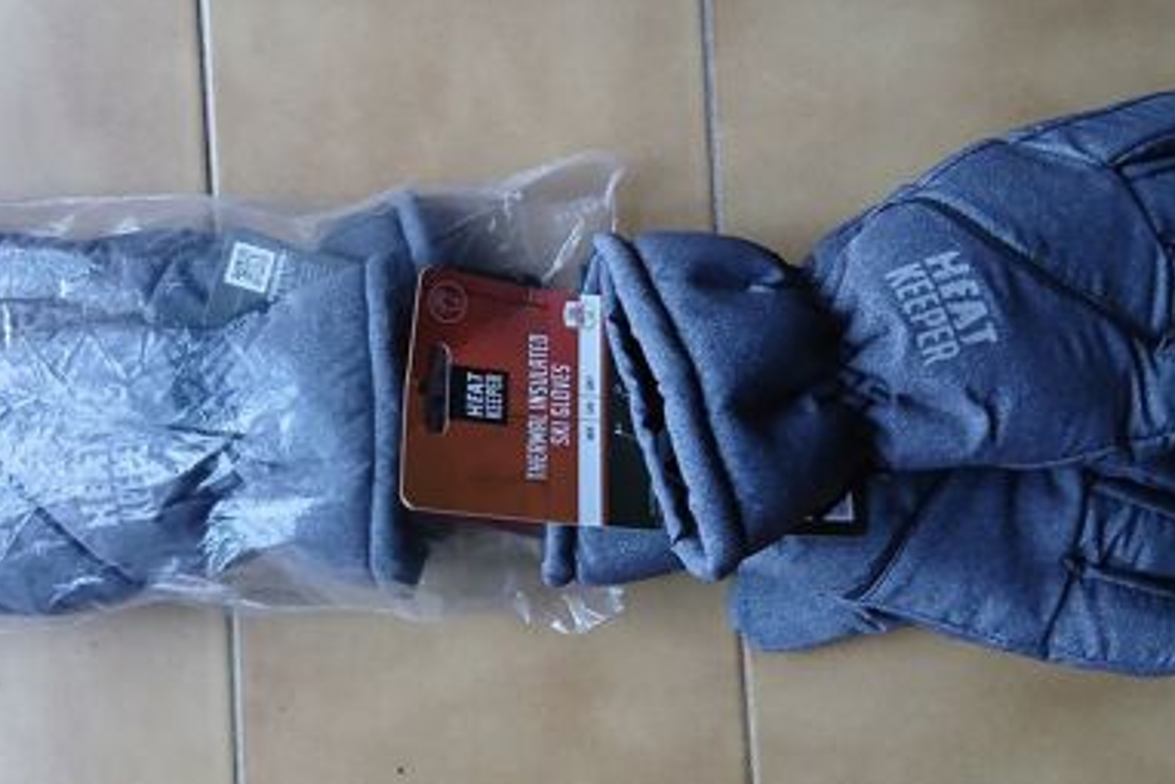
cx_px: 517
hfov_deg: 55.6
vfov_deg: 38.9
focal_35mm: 34
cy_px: 350
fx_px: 1110
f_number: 1.8
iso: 250
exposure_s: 1/25
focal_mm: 3.98
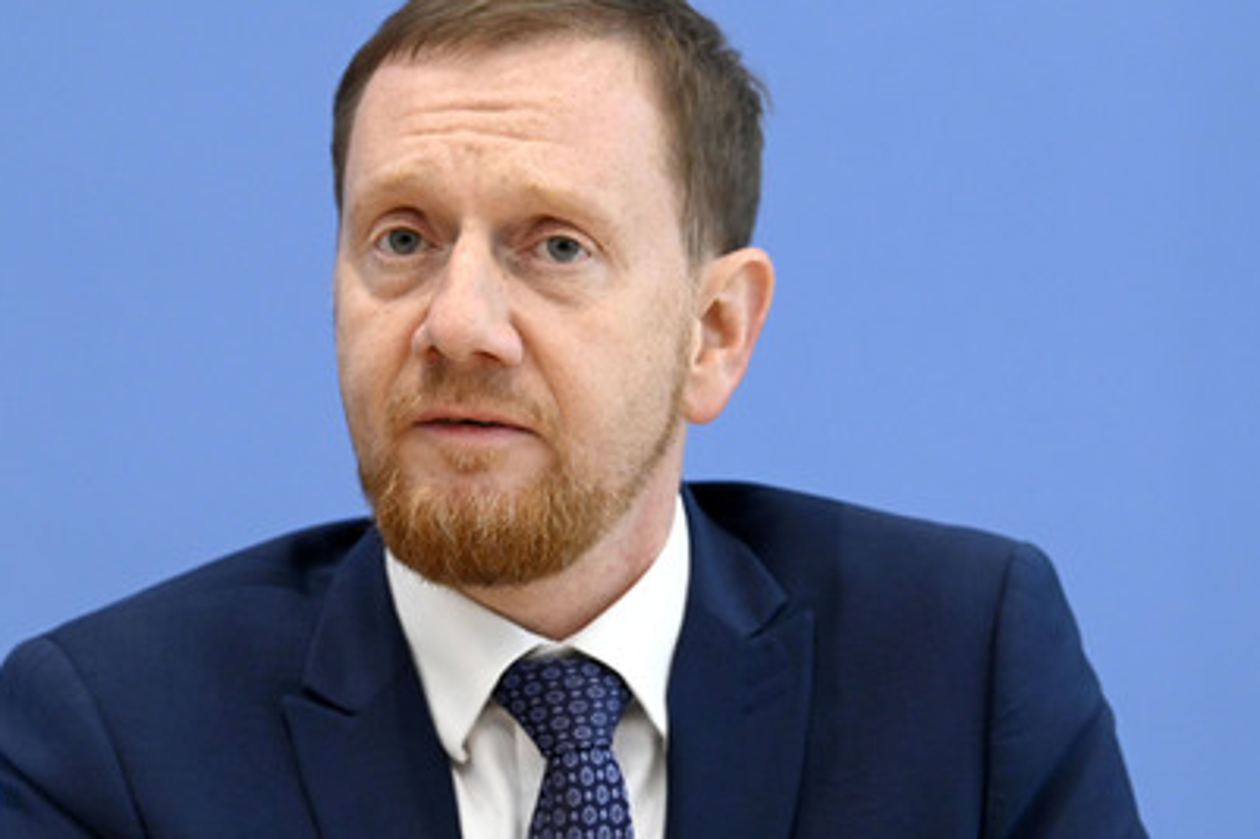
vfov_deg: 7.6
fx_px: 6297
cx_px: 605
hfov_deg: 11.4
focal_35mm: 180
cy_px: 387
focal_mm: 160
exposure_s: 1/640
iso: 5000
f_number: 5.6
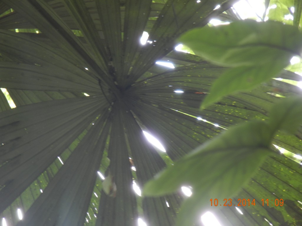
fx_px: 2617
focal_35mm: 300
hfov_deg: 6.6
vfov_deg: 5.0
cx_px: 151
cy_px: 113
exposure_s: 1/3.6
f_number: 5.6
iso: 200
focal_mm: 54
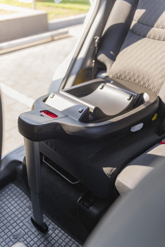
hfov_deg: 38.9
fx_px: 234
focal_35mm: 34
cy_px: 124
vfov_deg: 55.8
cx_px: 82
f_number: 2.8
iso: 200
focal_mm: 34
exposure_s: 1/400
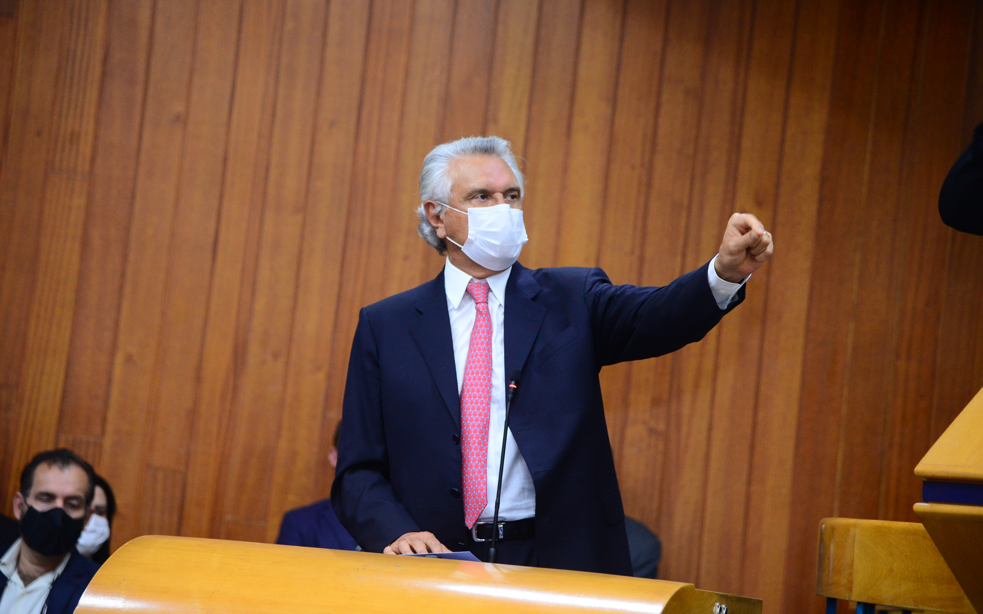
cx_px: 493
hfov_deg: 17.0
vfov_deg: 10.7
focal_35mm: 123
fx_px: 3295
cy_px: 303
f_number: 4
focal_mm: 120
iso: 2000
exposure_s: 1/60
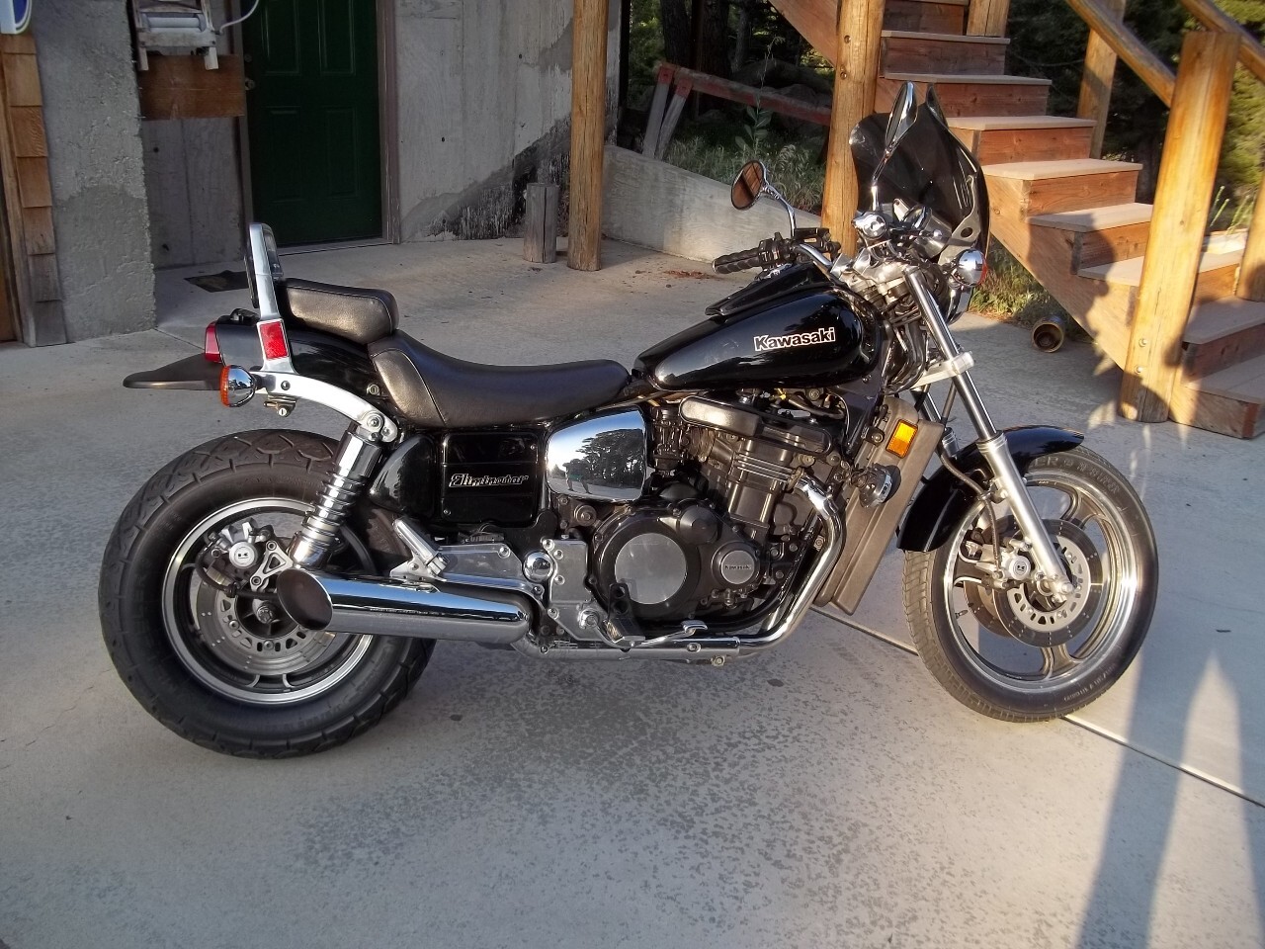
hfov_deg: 56.8
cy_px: 474
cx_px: 632
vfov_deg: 44.2
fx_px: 1169
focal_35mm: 32
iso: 64
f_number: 2.9
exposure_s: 1/250
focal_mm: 5.7
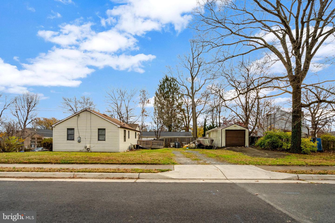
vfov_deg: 73.7
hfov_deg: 96.7
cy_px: 112
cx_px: 168
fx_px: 149
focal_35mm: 16
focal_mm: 16
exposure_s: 1/800
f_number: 8
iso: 1250
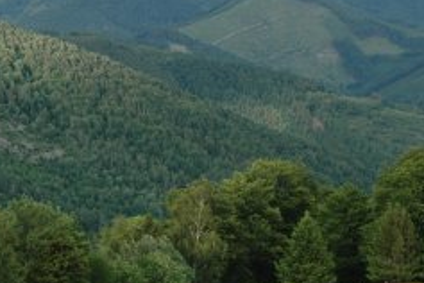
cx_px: 195
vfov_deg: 8.8
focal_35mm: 155
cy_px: 224
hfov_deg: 13.2
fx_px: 1825
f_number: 6.3
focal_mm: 34
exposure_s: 1/160
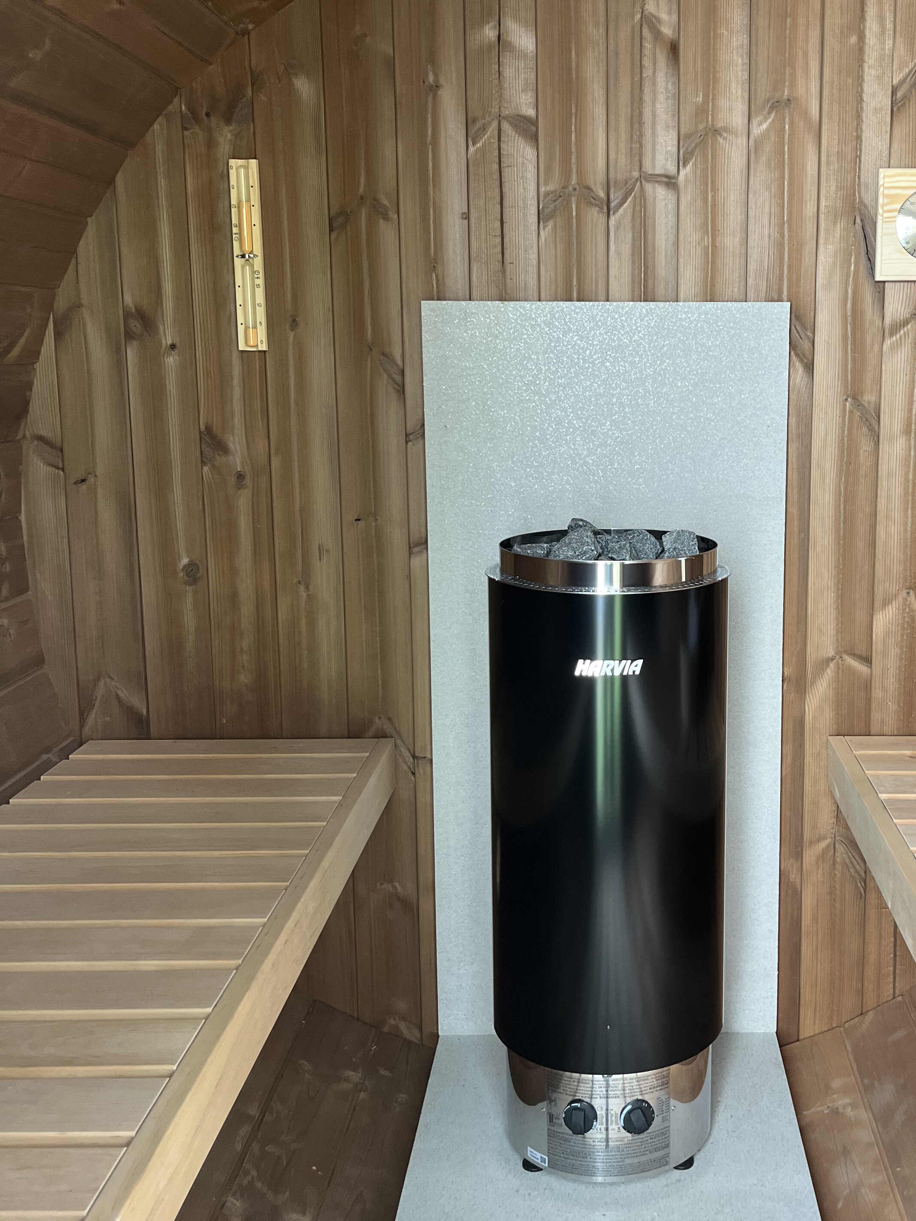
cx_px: 644
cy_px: 569
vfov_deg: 50.1
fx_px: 1305
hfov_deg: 38.0
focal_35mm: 37
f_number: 1.6
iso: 100
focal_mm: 5.1
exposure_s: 1/121
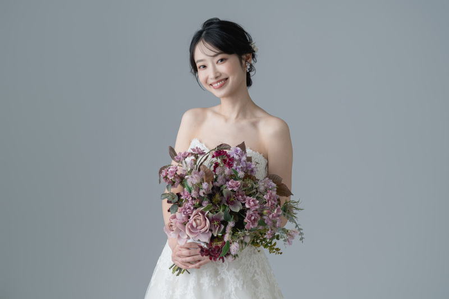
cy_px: 150
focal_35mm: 77
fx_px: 960
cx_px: 224
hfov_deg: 26.3
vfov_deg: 17.7
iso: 200
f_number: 5
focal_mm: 77
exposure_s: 1/100
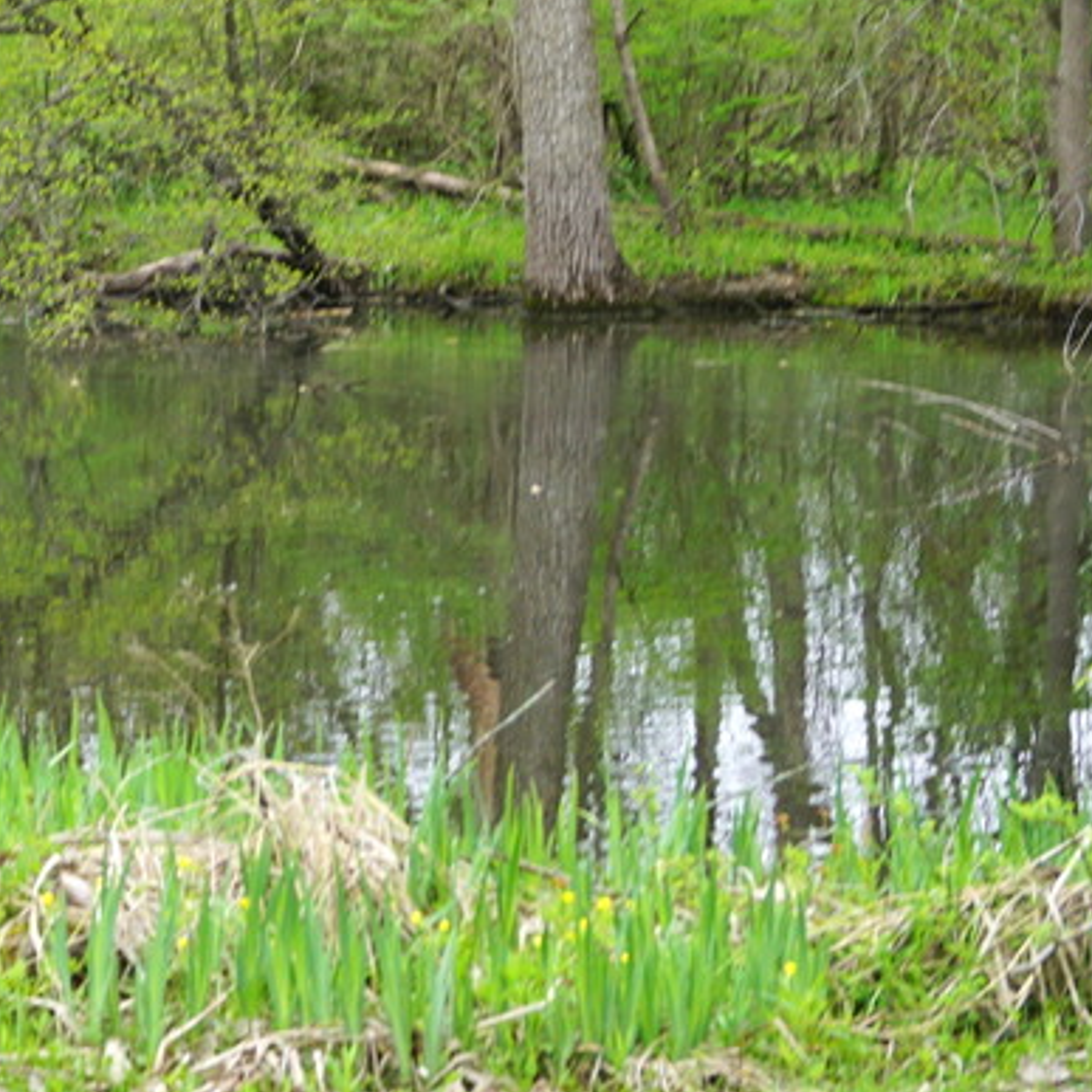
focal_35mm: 123
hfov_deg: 13.4
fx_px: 4382
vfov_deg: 14.2
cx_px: -514
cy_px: 471
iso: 100
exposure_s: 1/60
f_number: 6.3
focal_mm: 23
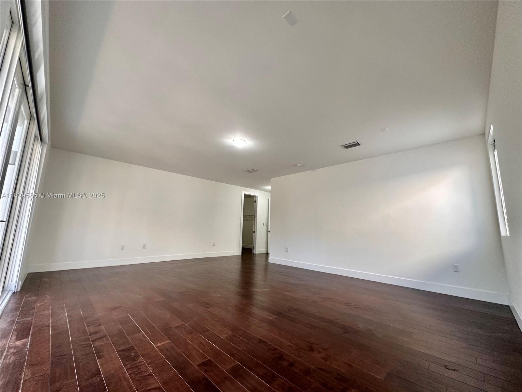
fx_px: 211
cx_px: 261
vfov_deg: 85.7
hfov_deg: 102.1
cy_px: 196
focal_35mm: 14
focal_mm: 2.22
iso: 200
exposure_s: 1/120
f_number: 2.2
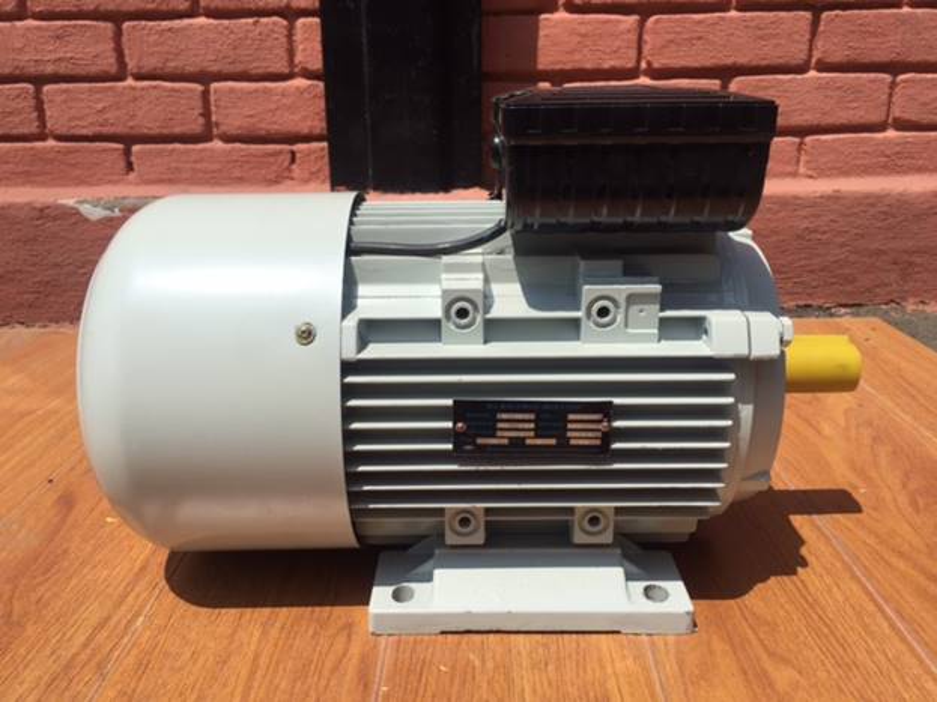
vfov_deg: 48.2
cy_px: 351
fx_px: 785
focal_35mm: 29
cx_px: 468
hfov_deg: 61.7
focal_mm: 4.15
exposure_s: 1/3597
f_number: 2.2
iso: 32
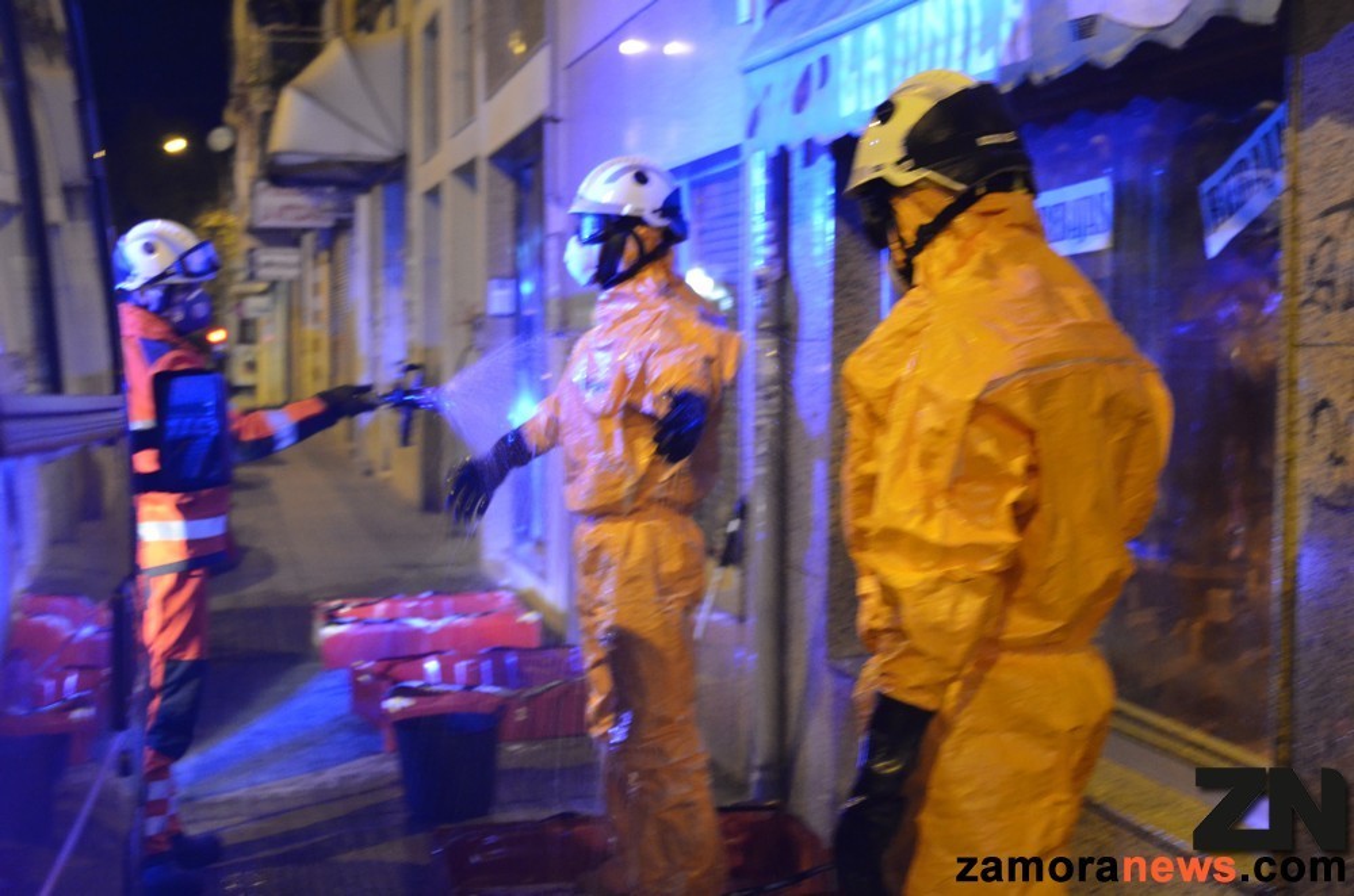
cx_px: 677
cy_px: 448
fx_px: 2364
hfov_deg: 32.0
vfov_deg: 21.5
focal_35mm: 63
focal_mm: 42
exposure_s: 1/15
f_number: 4
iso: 3200
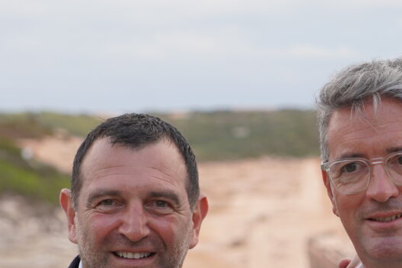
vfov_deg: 7.8
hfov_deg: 11.6
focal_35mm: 177
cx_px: 250
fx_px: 1977
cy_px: 191
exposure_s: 1/160
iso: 640
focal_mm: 61
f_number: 4
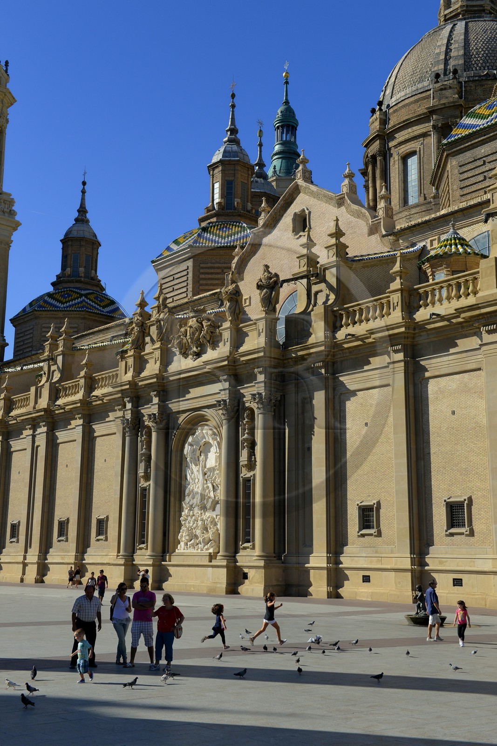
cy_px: 373
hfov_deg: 33.4
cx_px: 248
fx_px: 828
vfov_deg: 48.5
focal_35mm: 40
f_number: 10
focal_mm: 40
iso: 100
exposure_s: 1/250
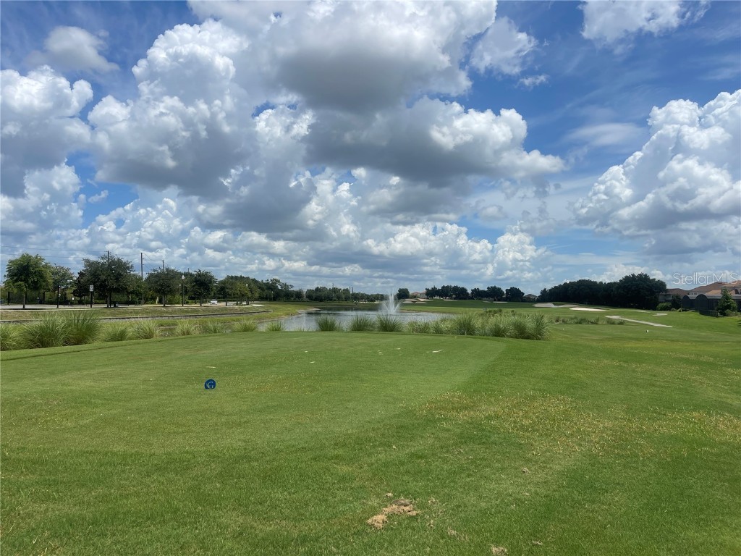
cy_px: 278
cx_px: 370
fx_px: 535
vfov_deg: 54.9
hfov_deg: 69.4
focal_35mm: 25
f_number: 1.6
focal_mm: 5.1
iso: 32
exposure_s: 1/7937
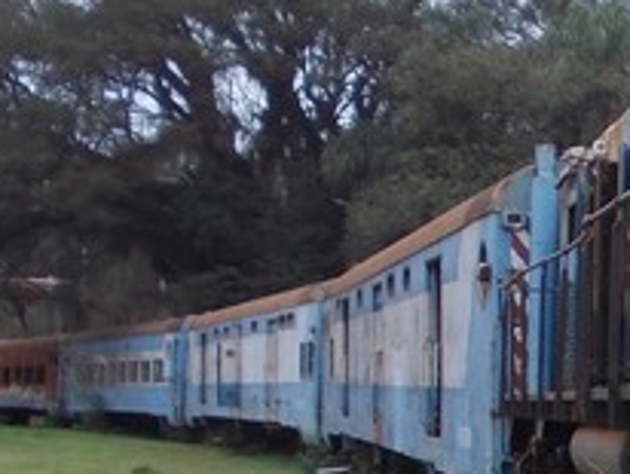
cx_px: 810
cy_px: 428
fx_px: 2569
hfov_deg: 13.5
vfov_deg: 10.5
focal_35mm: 141
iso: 80
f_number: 3.1
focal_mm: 5.3
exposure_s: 1/250
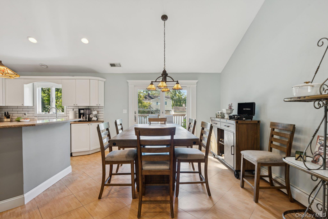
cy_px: 110
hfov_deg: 93.3
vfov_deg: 70.4
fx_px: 155
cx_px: 164
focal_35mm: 17
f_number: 9
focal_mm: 17
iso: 160
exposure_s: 1/5
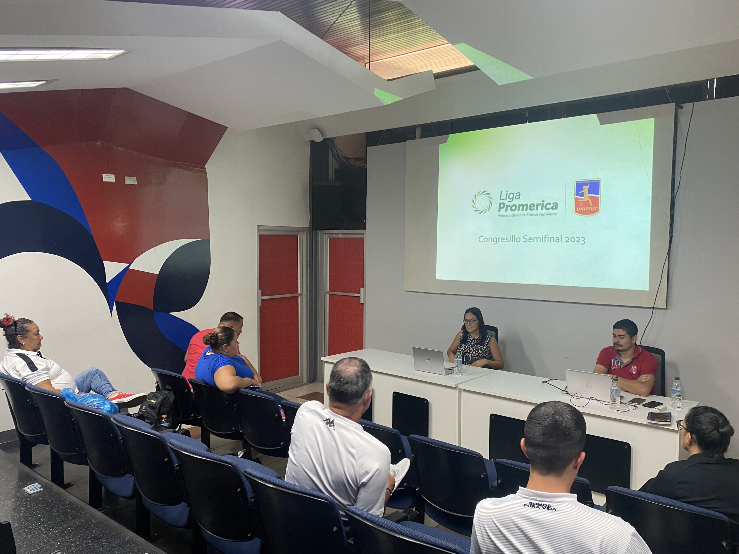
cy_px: 277
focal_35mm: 26
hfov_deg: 67.3
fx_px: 555
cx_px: 370
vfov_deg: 53.1
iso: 160
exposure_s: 1/60
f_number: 1.8
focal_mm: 4.25
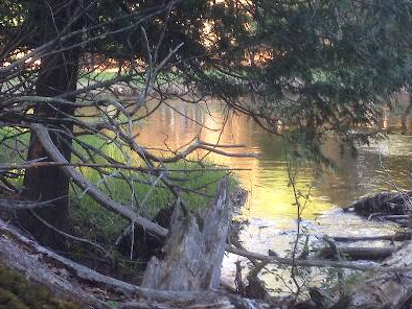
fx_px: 798
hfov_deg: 28.7
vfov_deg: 22.0
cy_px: 146
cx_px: 290
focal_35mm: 67
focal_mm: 4.12
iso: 50
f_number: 2.4
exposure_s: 1/40
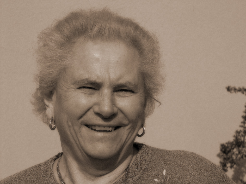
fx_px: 924
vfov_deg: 11.4
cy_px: 92
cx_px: 123
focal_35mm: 130
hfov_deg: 15.2
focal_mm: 33.05
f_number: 6.7
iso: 100
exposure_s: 1/2000
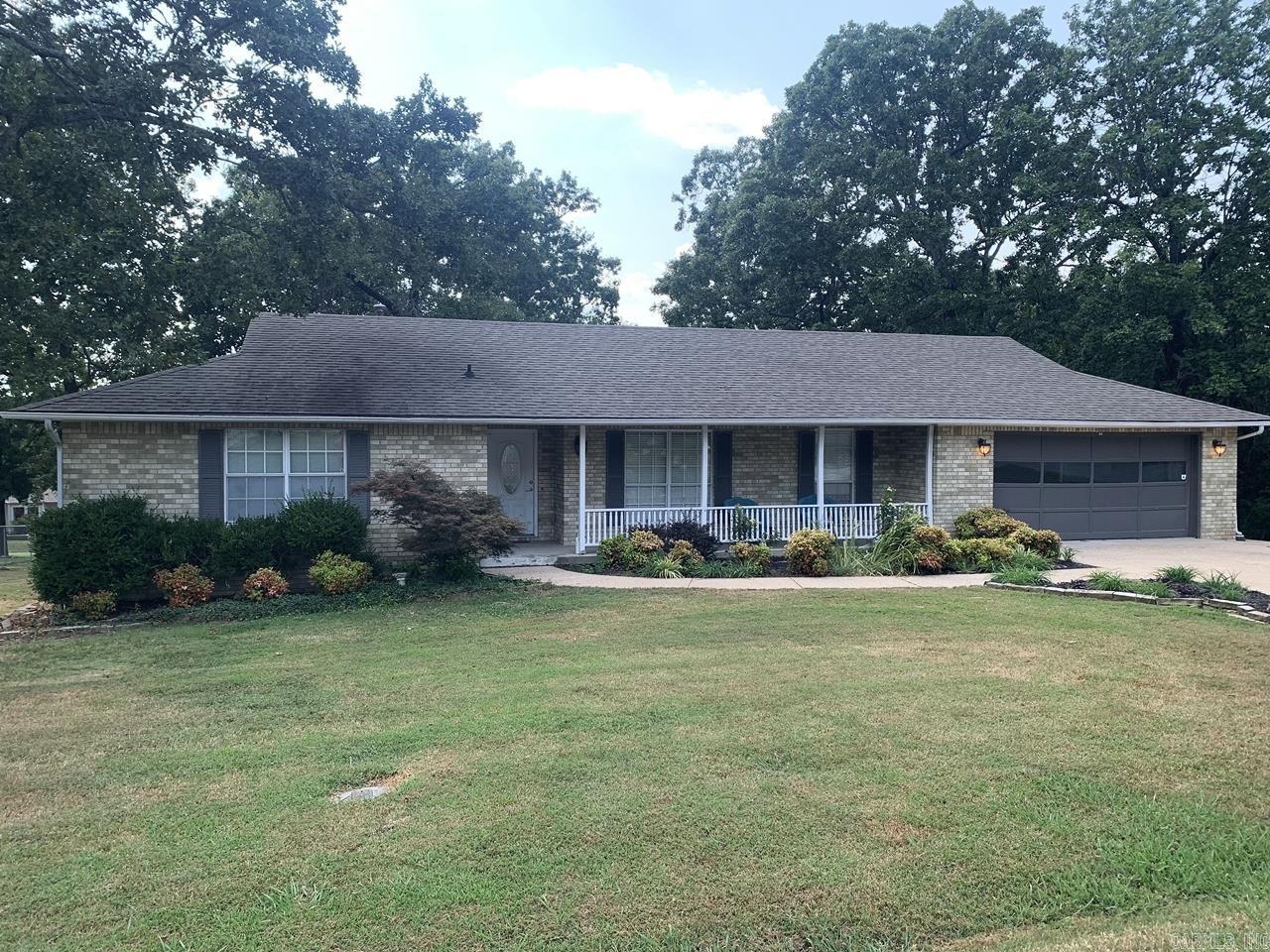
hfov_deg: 67.3
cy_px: 476
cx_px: 635
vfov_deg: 53.1
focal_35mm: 26
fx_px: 954
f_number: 1.8
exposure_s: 1/540
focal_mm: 4.25
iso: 25
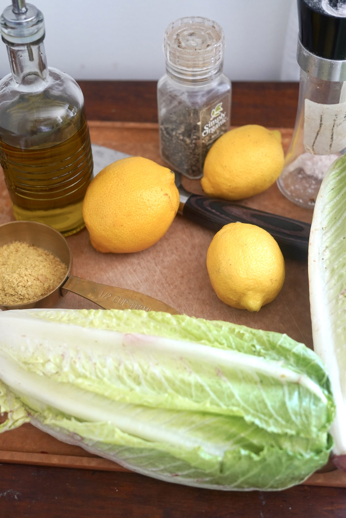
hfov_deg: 27.0
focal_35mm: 50
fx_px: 721
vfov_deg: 39.6
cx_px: 173
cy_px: 259
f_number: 4
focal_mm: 50
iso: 1250
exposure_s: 1/160
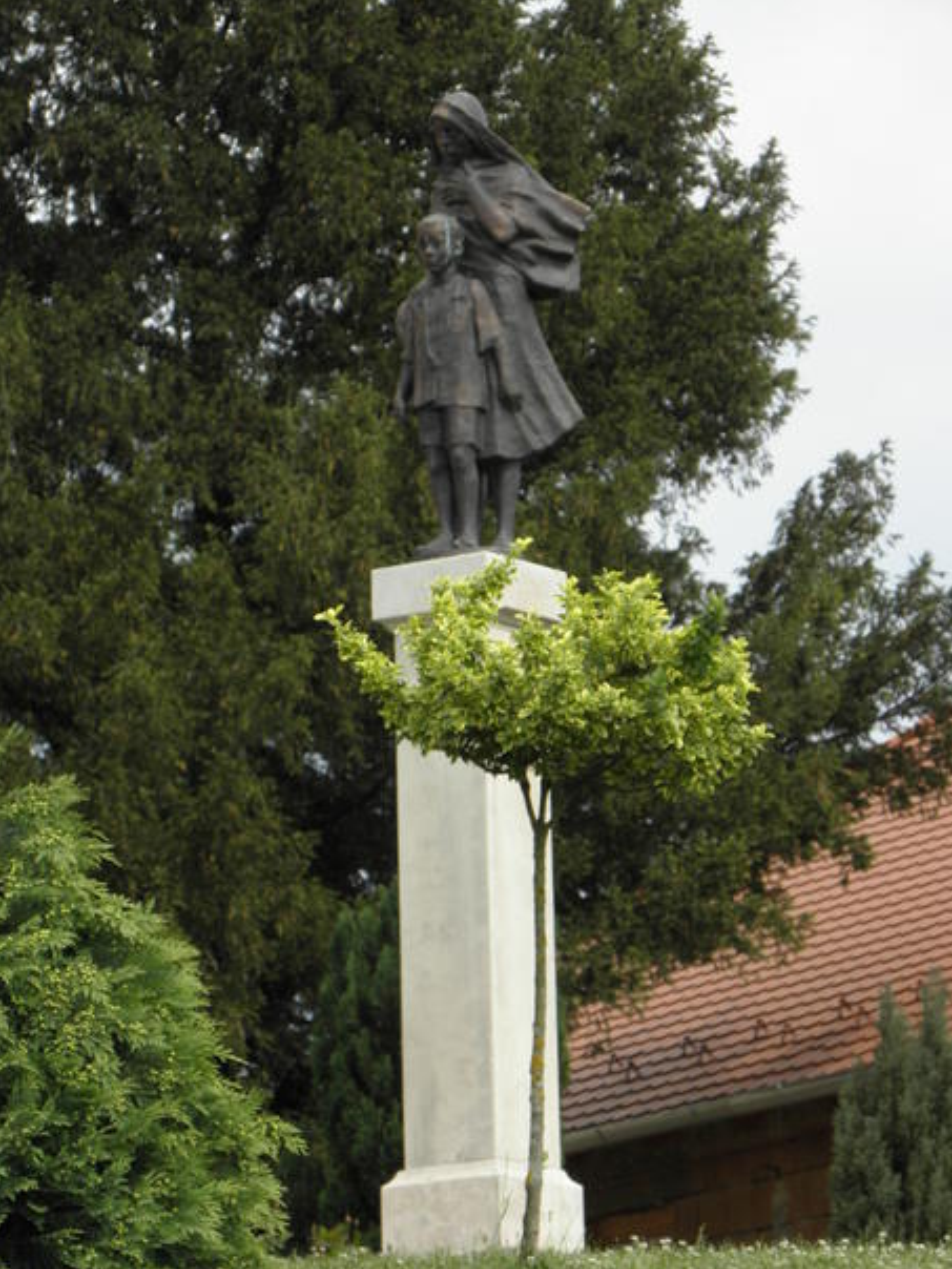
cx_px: 481
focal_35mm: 232
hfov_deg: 6.4
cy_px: 651
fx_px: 8507
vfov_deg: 8.5
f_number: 4.5
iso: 64
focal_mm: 39.11
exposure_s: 1/320
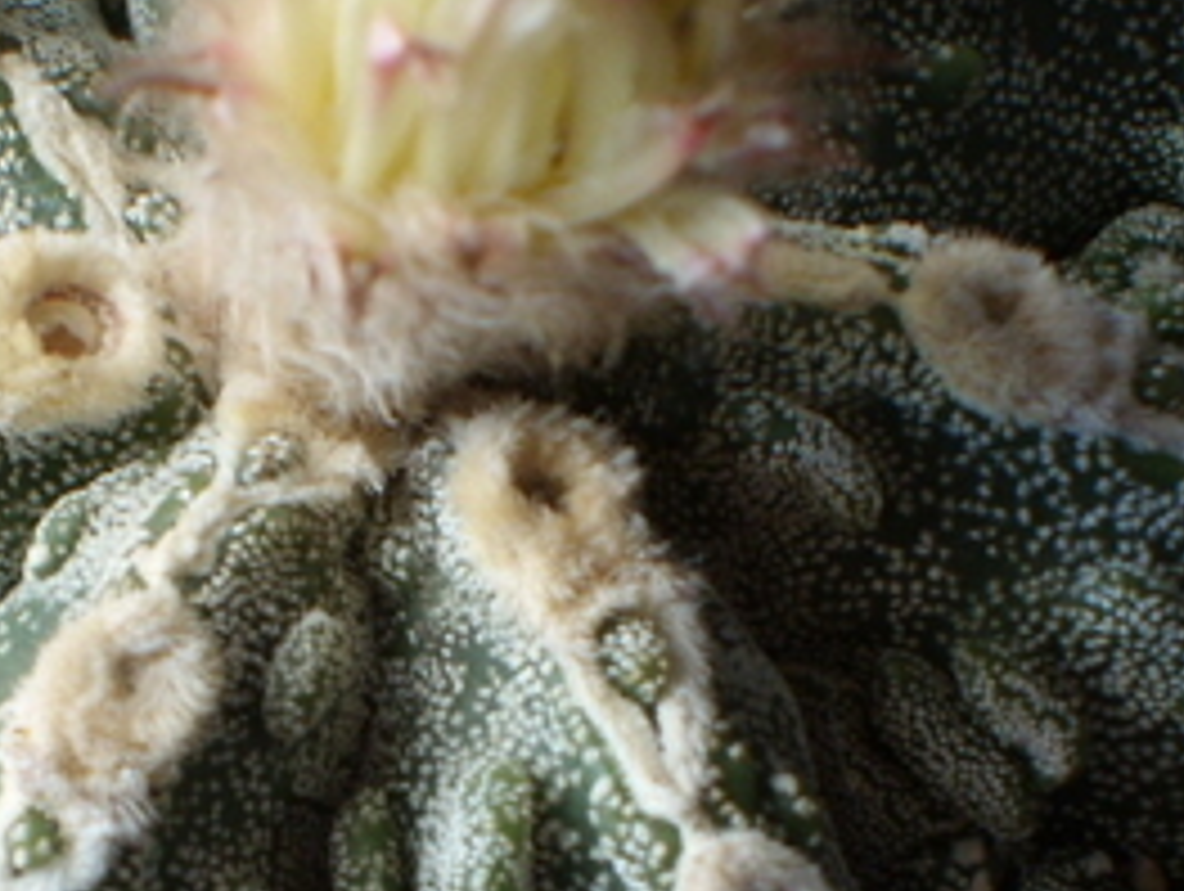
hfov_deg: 9.6
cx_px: 284
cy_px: 711
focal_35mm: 205
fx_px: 7021
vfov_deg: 7.3
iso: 50
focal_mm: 14.97
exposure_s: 1/21
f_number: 4.7
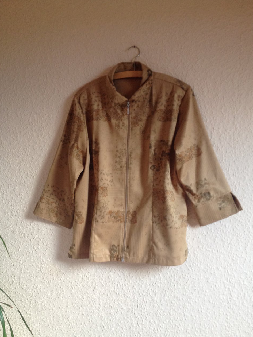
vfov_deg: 50.1
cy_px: 173
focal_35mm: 37
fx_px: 361
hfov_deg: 38.7
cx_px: 132
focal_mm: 4.28
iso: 100
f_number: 2.4
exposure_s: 1/20
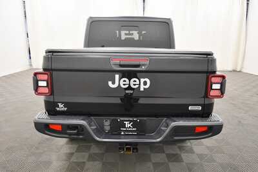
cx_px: 129
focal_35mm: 27
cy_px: 86
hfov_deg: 67.4
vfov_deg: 48.0
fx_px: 194
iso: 2000
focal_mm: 18
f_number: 5.6
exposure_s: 1/125
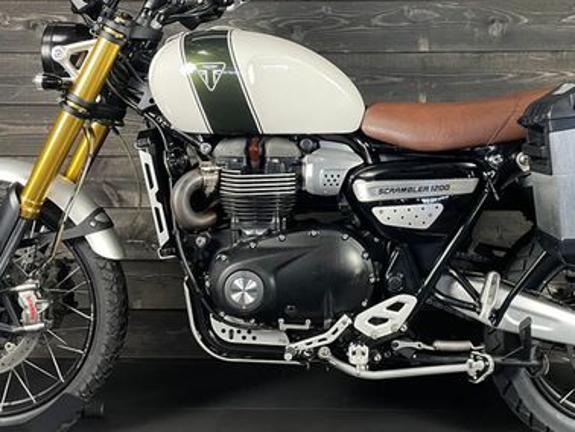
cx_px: 336
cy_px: 176
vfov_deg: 32.8
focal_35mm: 44
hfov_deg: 42.8
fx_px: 731
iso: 320
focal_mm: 4.2
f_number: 1.6
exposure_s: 1/50
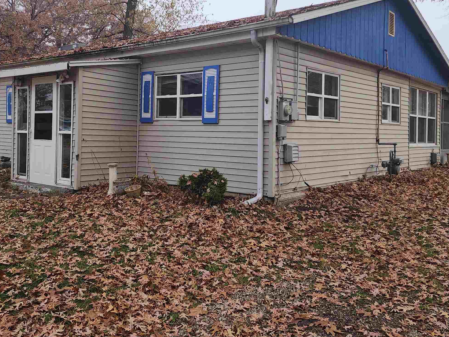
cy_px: 131
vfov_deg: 39.4
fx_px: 467
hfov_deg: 51.3
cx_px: 206
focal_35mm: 36
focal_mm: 6.4
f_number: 1.8
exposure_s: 1/298
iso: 12
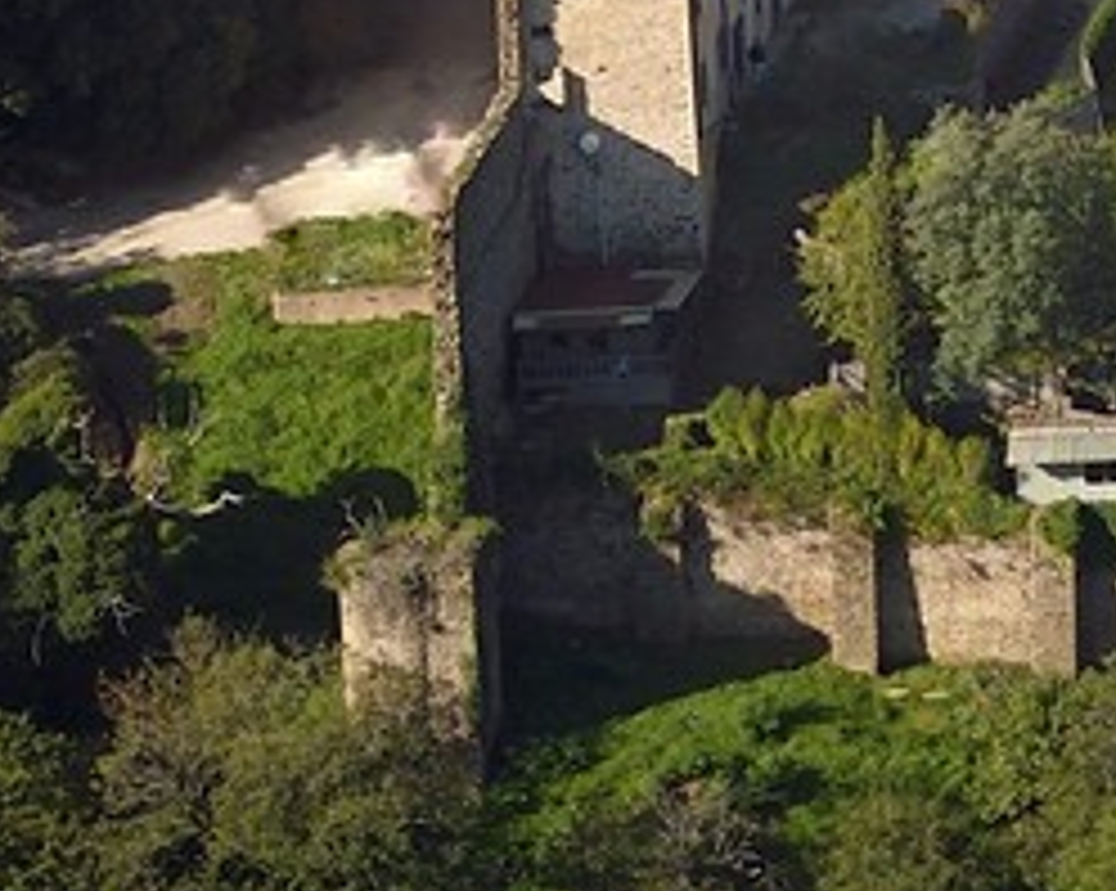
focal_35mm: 254
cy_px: -900
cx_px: 3006
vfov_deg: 5.9
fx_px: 8383
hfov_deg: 7.0
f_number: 8
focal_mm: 42
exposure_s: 1/1250
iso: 400
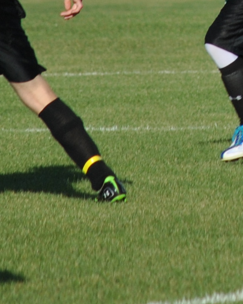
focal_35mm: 1561
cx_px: 518
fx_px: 14036
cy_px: -182
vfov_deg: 1.2
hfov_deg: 1.0
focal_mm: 200
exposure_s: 1/1000
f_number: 5.6
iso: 180
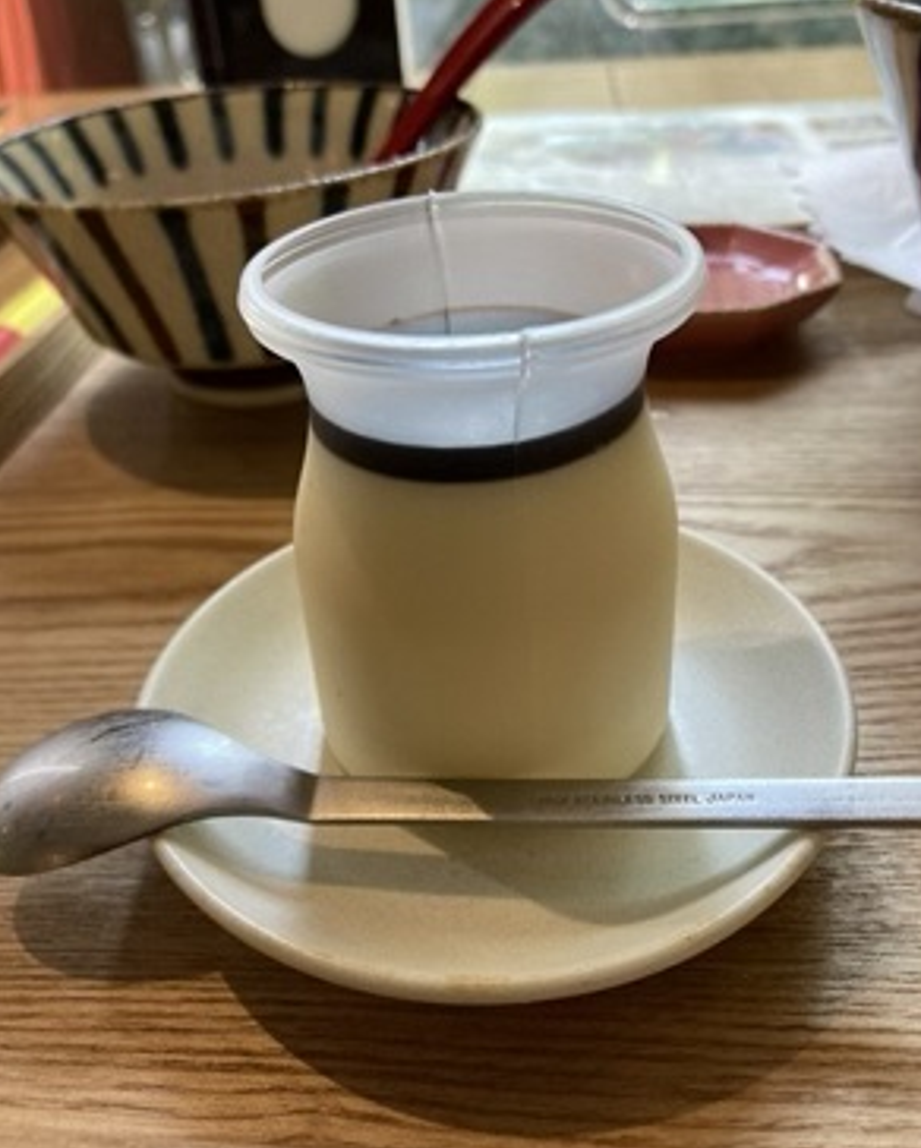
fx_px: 1020
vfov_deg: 58.7
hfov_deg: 48.6
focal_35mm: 30
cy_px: 546
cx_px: 464
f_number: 1.8
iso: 80
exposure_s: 1/60
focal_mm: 3.99
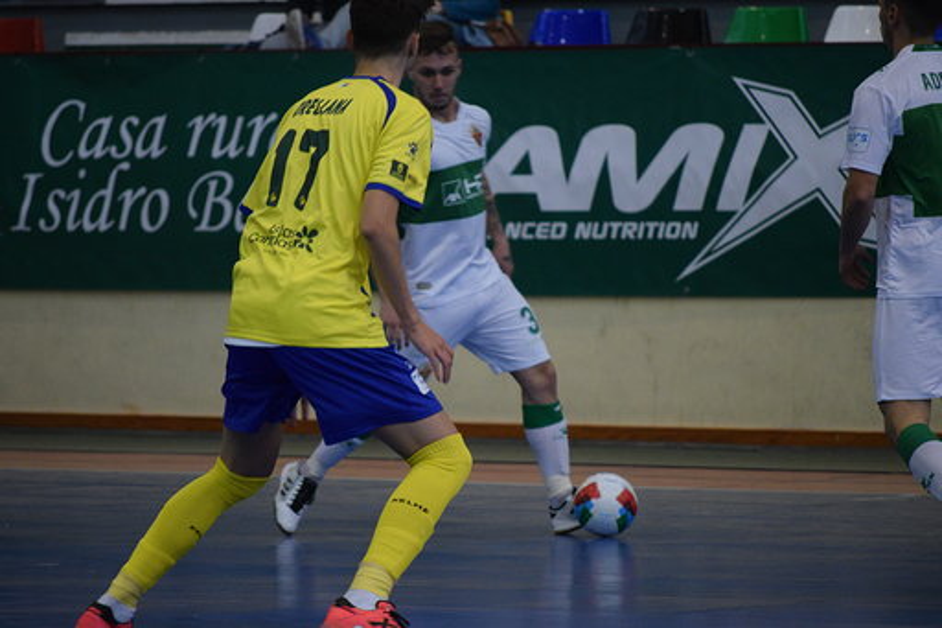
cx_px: 471
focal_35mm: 300
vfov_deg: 4.6
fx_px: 7847
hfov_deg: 6.9
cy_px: 314
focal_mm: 200
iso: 3200
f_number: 5.6
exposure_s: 1/320
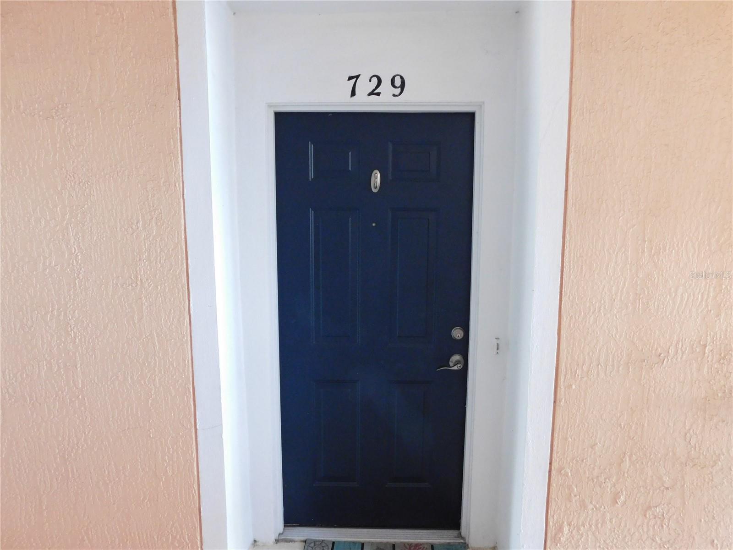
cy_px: 275
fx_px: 487
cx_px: 366
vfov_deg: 58.9
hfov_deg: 73.9
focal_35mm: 23
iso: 400
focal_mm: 4
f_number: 3
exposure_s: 1/10
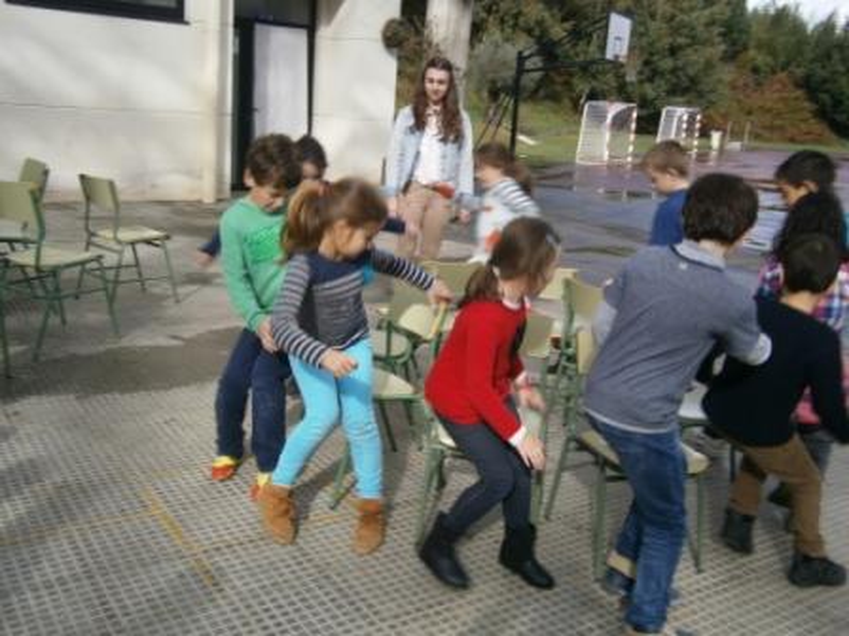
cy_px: 318
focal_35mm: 36
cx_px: 424
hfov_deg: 51.4
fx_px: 883
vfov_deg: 39.7
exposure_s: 1/80
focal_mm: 6.4
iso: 80
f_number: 8.7
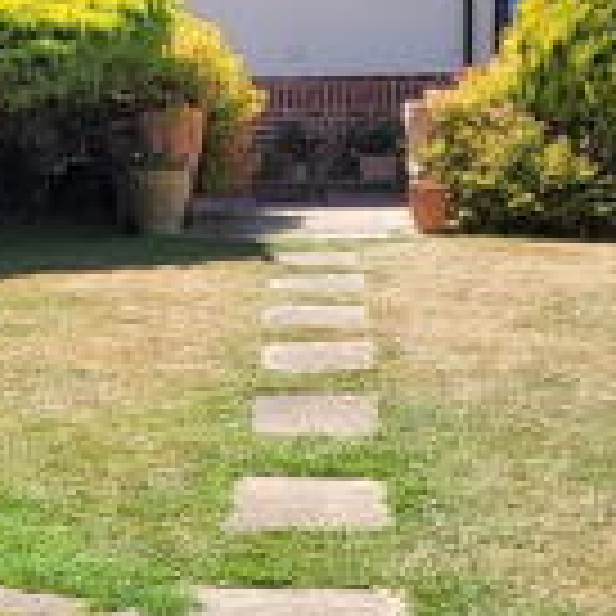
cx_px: 76
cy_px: 297
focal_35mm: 86
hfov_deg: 19.8
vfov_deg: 20.2
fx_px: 1731
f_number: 2.2
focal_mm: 1.74
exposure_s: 1/850
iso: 32
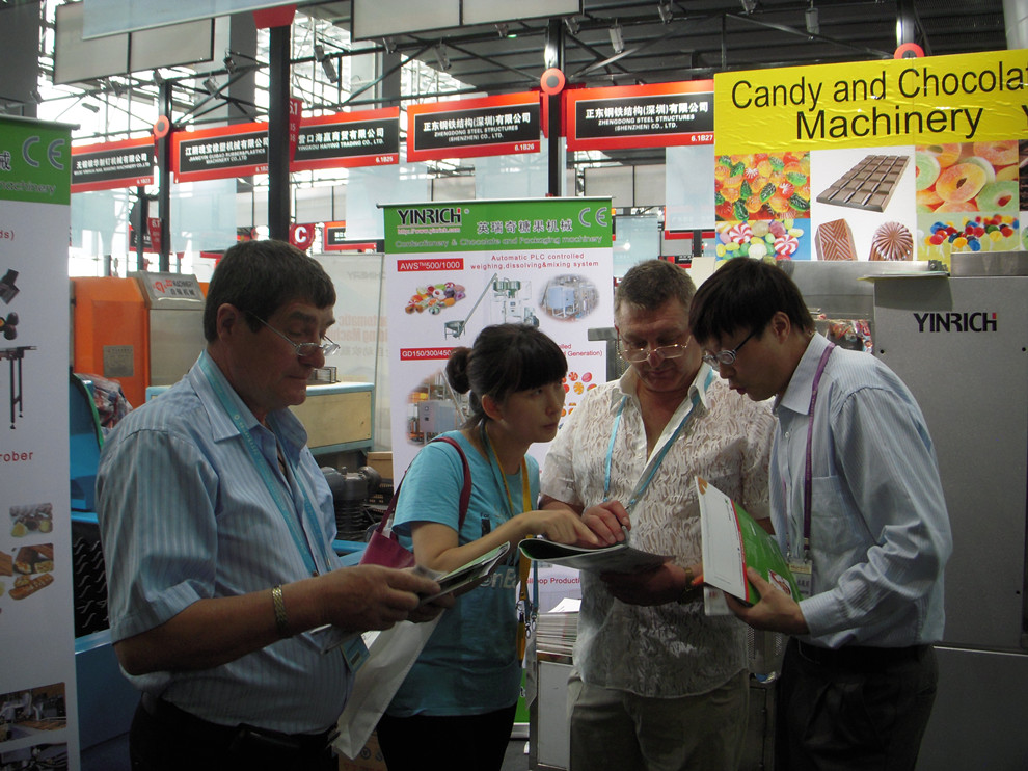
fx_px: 1128
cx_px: 514
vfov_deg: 37.7
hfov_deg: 49.0
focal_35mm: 38
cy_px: 386
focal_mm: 6.3
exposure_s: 1/30
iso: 160
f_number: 3.3
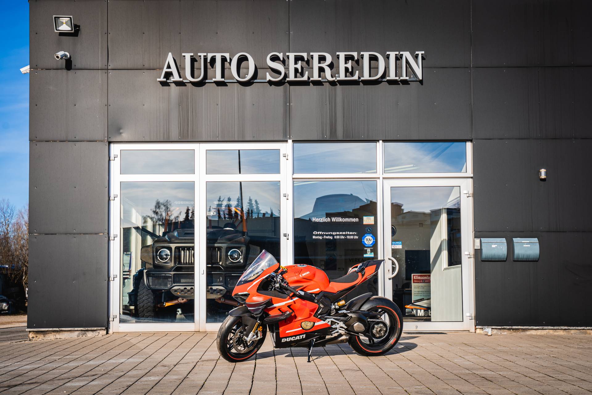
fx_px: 806
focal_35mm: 49
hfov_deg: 40.3
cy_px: 198
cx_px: 296
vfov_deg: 27.5
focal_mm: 49
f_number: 7.1
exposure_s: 1/200
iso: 125
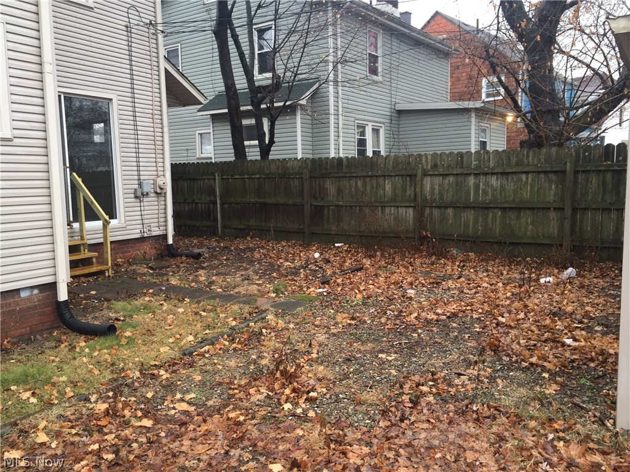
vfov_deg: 48.2
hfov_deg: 61.7
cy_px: 236
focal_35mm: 29
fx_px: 528
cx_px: 315
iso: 50
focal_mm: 4.15
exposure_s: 1/120
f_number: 2.2
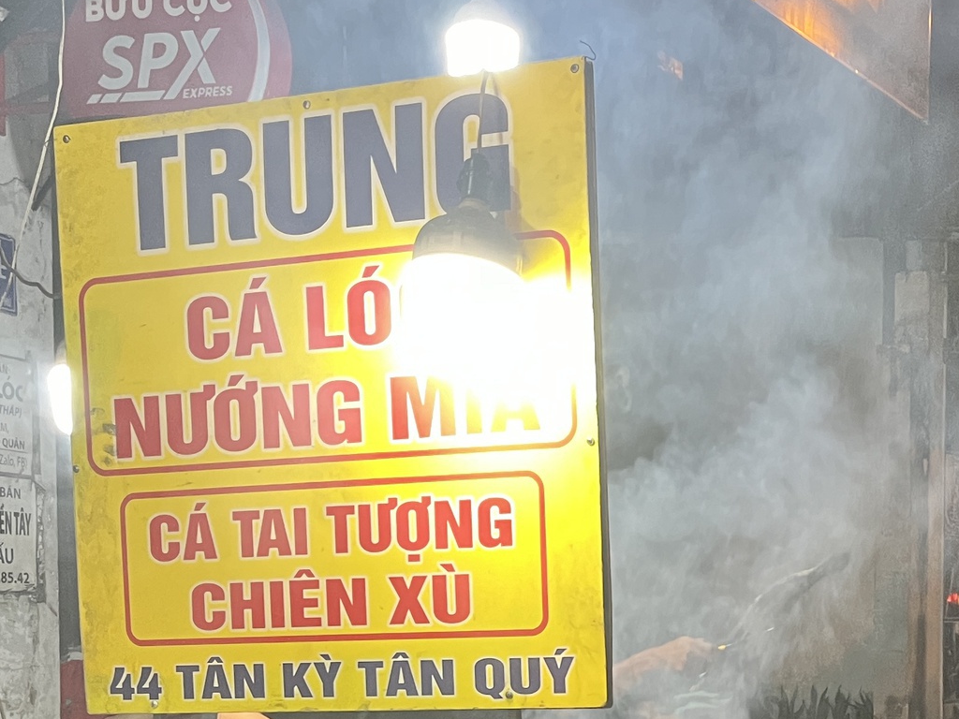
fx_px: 1801
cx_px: 823
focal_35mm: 65
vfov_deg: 21.9
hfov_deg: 28.9
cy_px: 679
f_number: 1.6
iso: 200
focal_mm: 5.1
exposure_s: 1/50
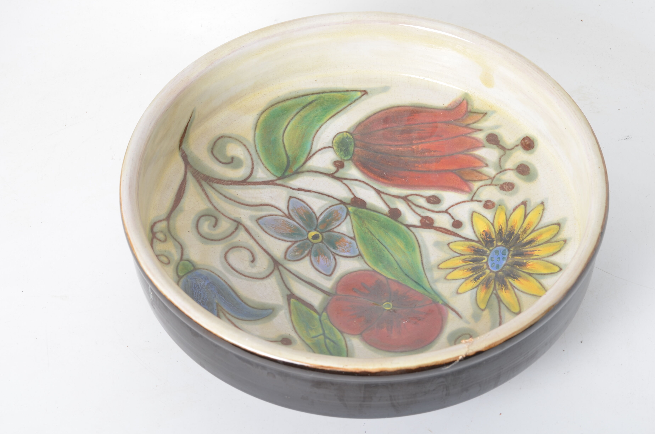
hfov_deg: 27.0
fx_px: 1362
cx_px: 328
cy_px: 217
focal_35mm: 75
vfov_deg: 18.1
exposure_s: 1/125
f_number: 11
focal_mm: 50
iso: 100
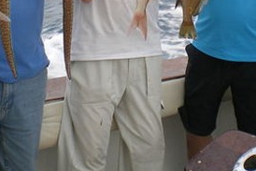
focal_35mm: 86
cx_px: 148
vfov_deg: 15.5
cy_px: -17
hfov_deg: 23.6
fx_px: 612
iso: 50
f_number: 4.6
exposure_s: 1/125
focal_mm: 6.3
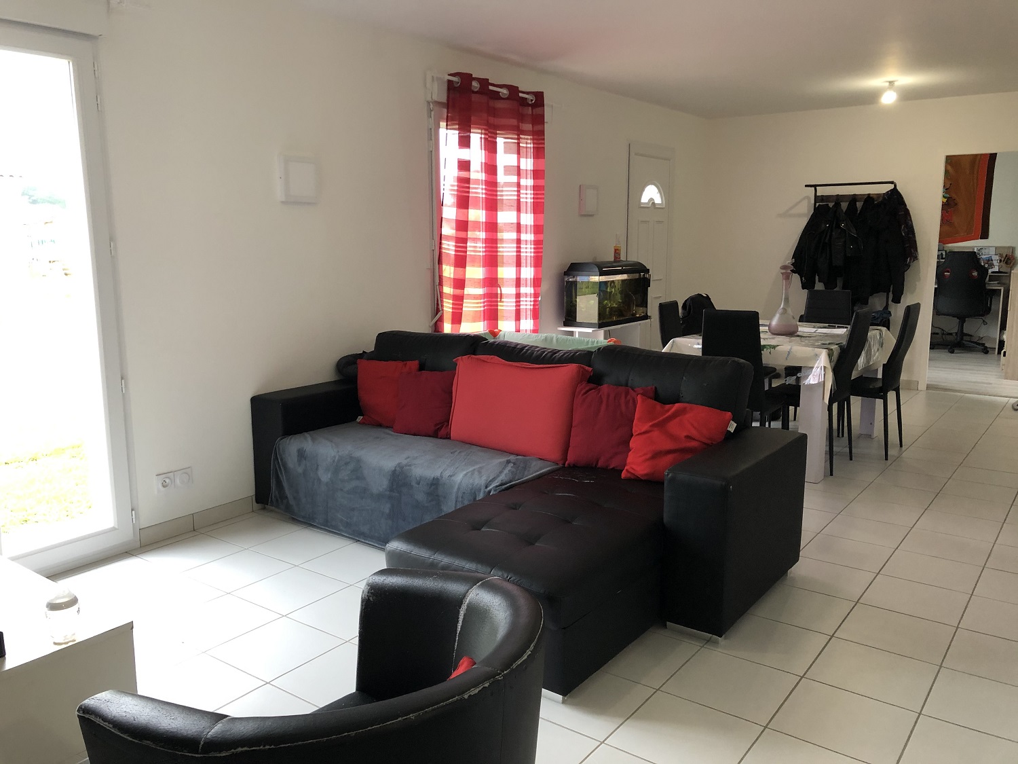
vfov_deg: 49.7
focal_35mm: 28
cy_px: 382
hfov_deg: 63.4
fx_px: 823
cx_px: 509
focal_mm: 3.99
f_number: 1.8
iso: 64
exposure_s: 1/17
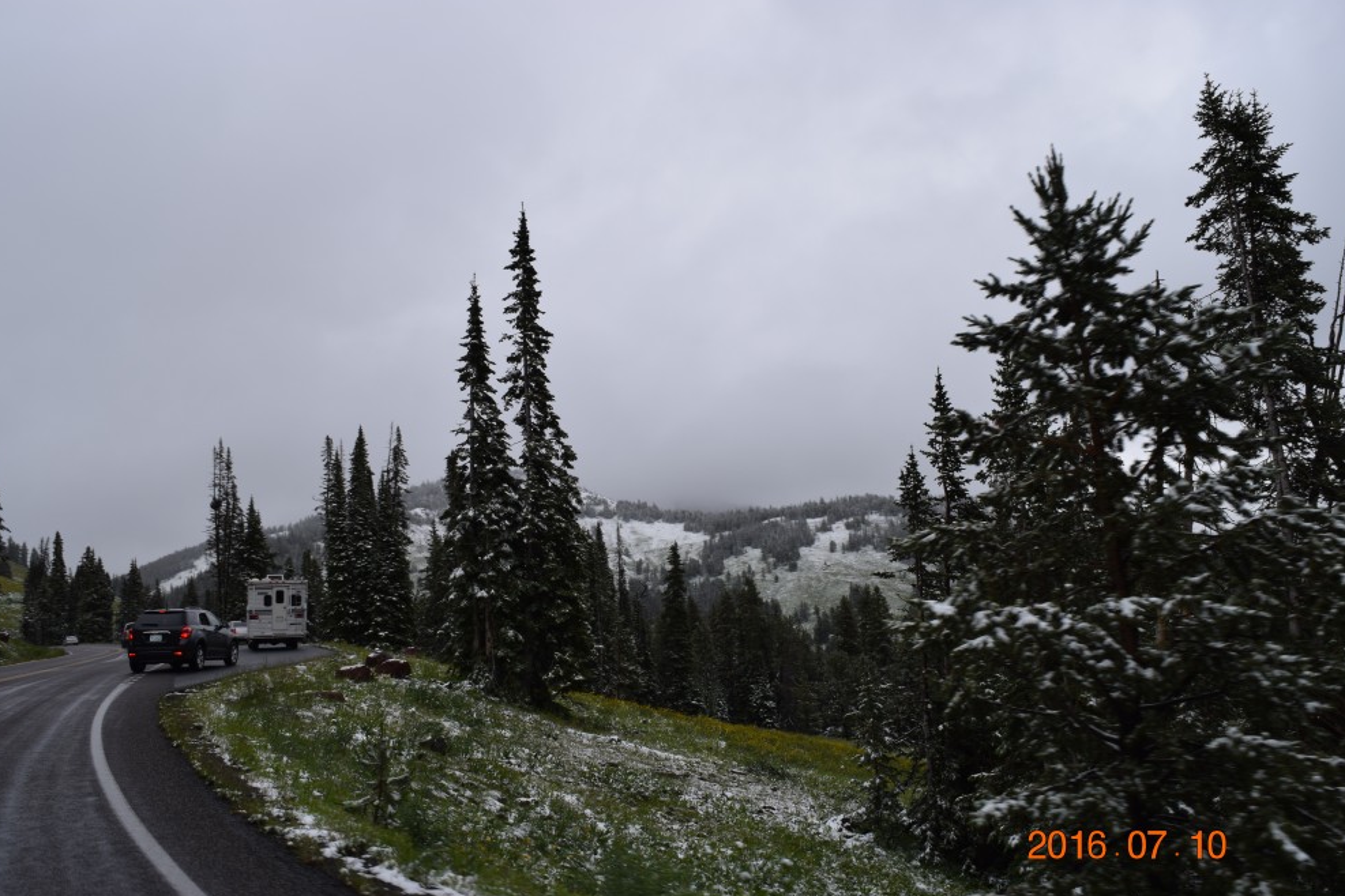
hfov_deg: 65.5
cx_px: 661
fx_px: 1046
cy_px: 451
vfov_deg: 46.4
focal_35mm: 28
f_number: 11
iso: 100
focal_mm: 18
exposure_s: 1/200
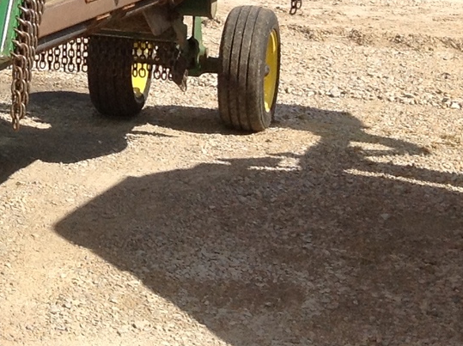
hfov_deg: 13.7
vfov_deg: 10.9
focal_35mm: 133
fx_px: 1777
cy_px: -108
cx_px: -292
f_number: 2.4
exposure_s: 1/1779
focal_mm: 4.28
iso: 50
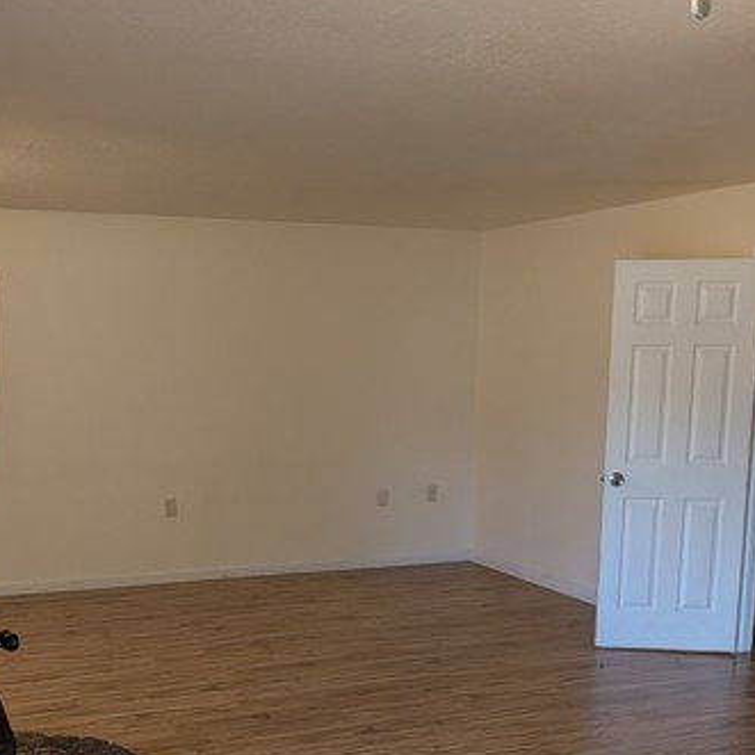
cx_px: 267
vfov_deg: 40.2
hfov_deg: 40.5
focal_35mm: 41
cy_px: 523
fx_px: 1012
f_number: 1.68
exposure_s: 1/23.8
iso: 26
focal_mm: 6.9
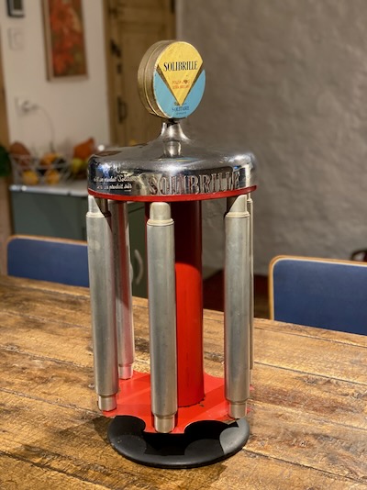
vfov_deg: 36.8
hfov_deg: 28.0
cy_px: 245
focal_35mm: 52
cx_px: 184
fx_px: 736
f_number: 2
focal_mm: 6
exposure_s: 1/33
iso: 250
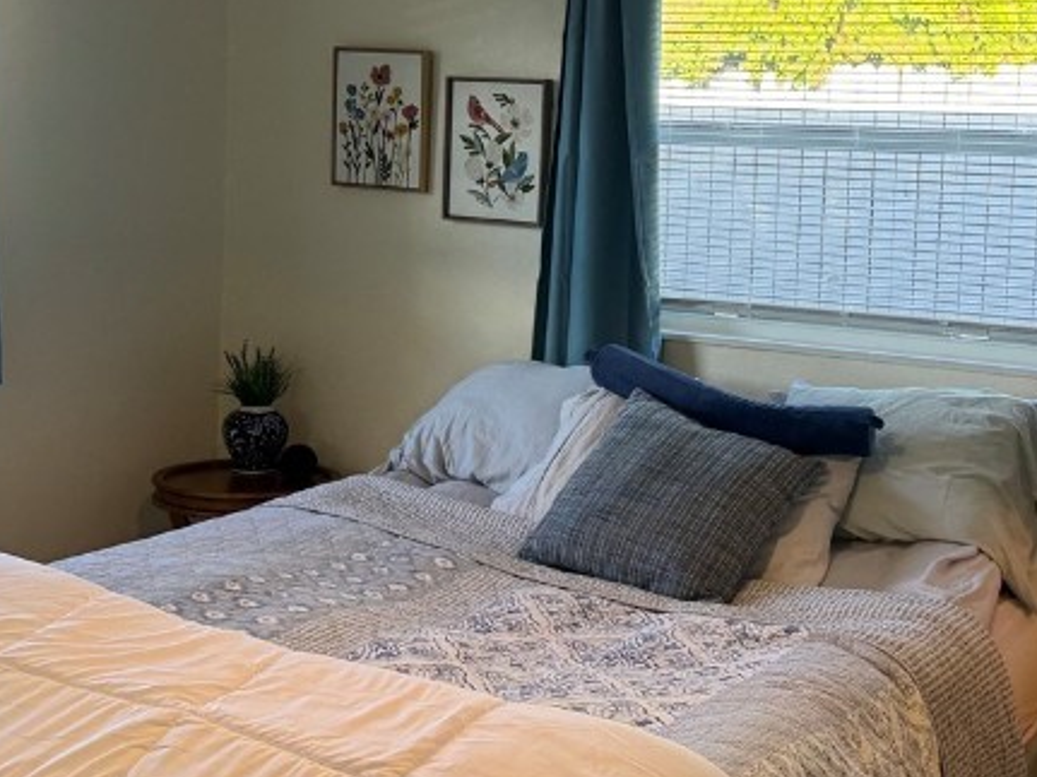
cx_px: 628
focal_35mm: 57
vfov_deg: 25.5
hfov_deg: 33.7
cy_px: 255
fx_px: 1707
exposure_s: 1/120
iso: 125
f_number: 1.78
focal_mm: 6.76
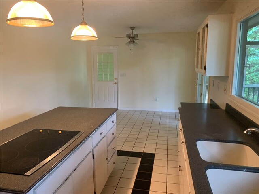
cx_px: 130
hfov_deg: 67.3
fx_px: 195
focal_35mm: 26
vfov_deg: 53.1
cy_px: 97
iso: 250
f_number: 1.8
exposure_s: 1/40
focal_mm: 4.25
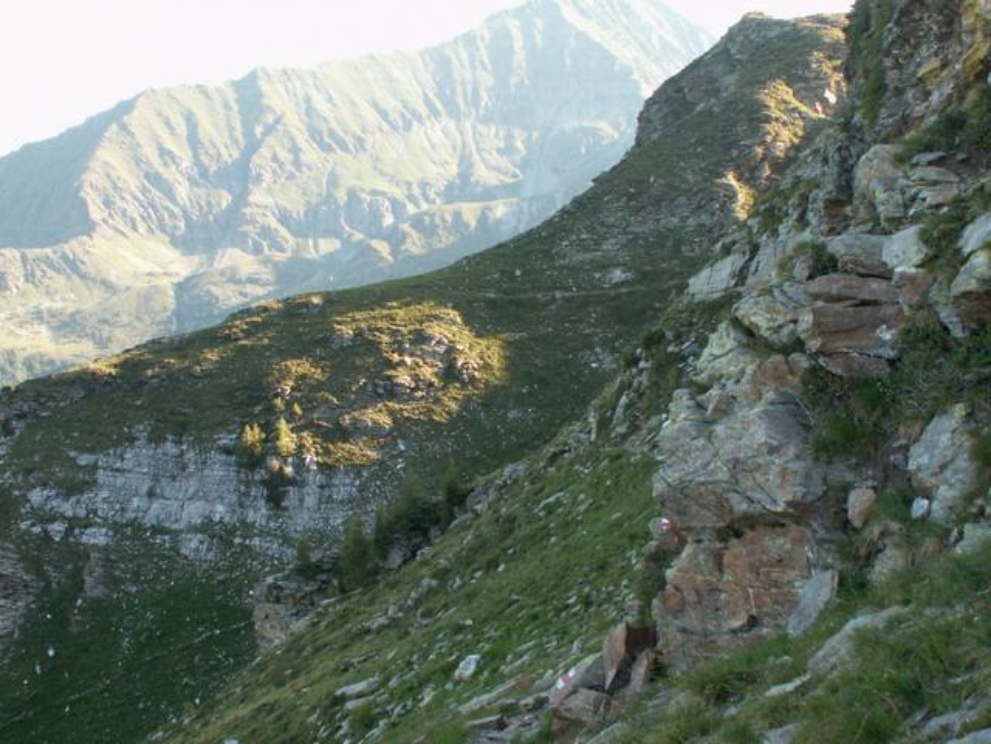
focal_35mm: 50
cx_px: 496
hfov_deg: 38.2
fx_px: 1431
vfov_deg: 29.1
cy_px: 372
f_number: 4
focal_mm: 8.25
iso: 50
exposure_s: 1/40
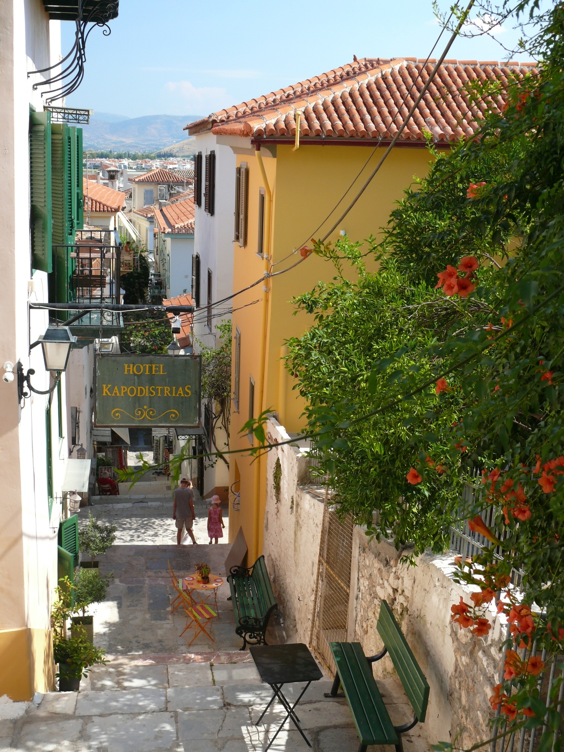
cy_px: 376
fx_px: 977
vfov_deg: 42.1
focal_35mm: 45
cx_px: 282
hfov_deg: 32.2
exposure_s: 1/200
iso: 100
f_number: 4
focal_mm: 9.2
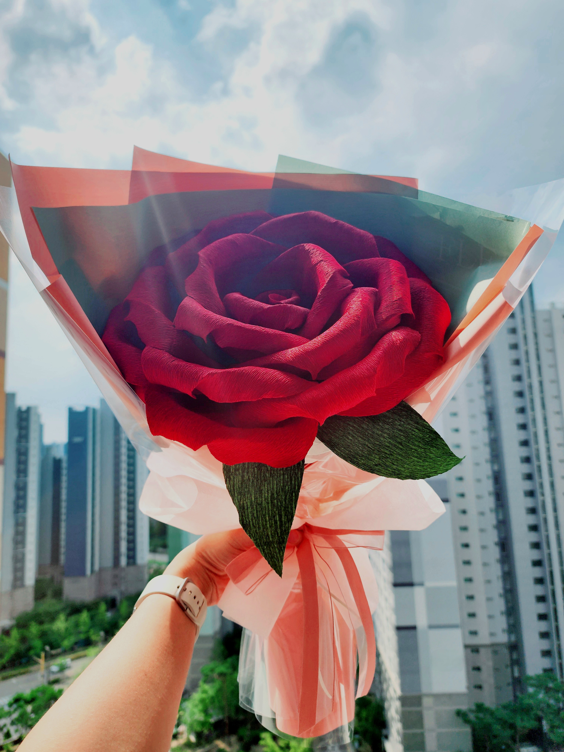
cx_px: 282
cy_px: 376
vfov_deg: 73.9
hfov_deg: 58.9
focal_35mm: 23
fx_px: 500
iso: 12
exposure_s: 1/2000
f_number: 1.8
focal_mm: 6.4
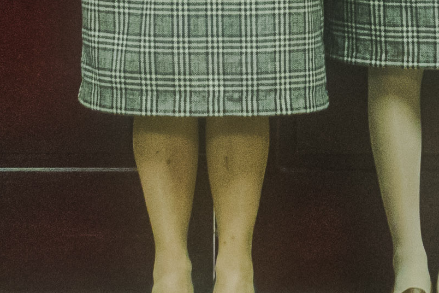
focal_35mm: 211
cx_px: 385
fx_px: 2573
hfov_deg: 9.7
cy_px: -170
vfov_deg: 6.4
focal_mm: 21
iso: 2500
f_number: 3.8
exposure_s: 1/100
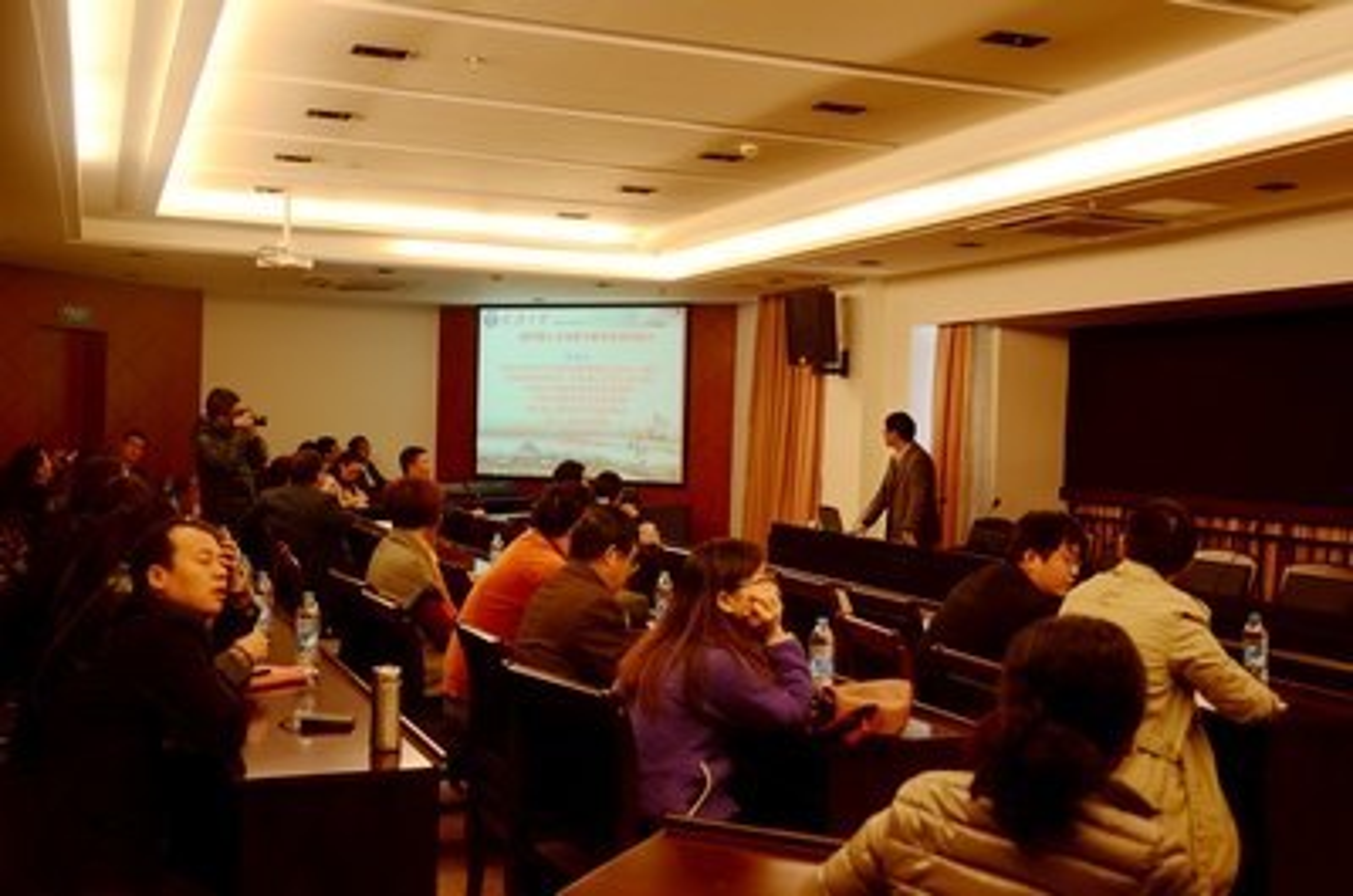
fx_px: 1463
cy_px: 448
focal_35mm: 39
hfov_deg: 49.6
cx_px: 676
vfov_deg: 34.1
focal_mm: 26
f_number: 4
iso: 500
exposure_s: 1/60
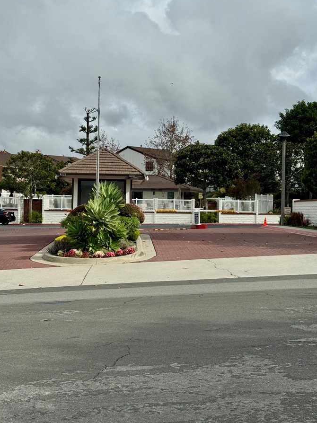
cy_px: 199
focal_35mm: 55
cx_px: 147
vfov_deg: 34.9
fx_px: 672
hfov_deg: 26.5
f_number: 1.78
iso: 64
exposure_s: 1/7937
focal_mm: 6.76
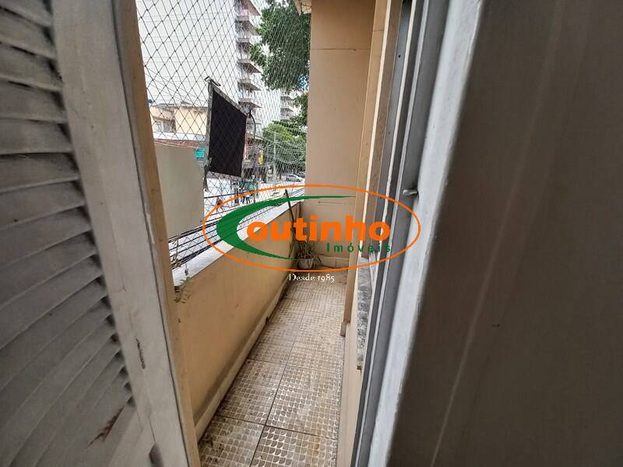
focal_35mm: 13
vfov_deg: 89.9
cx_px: 312
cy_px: 234
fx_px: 234
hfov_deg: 106.2
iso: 40
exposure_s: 1/224
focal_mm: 1.42
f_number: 2.2
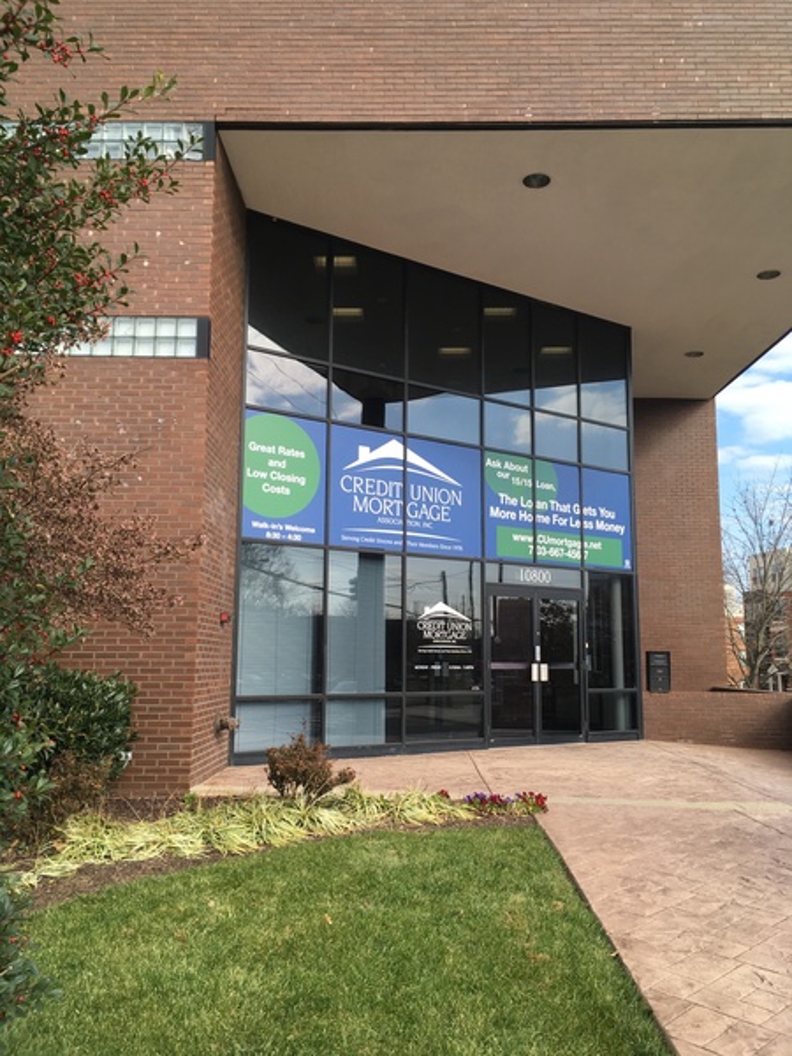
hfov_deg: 48.2
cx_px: 396
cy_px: 528
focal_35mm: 29
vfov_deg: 61.7
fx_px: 885
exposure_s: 1/496
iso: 25
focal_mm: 4.15
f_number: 2.2
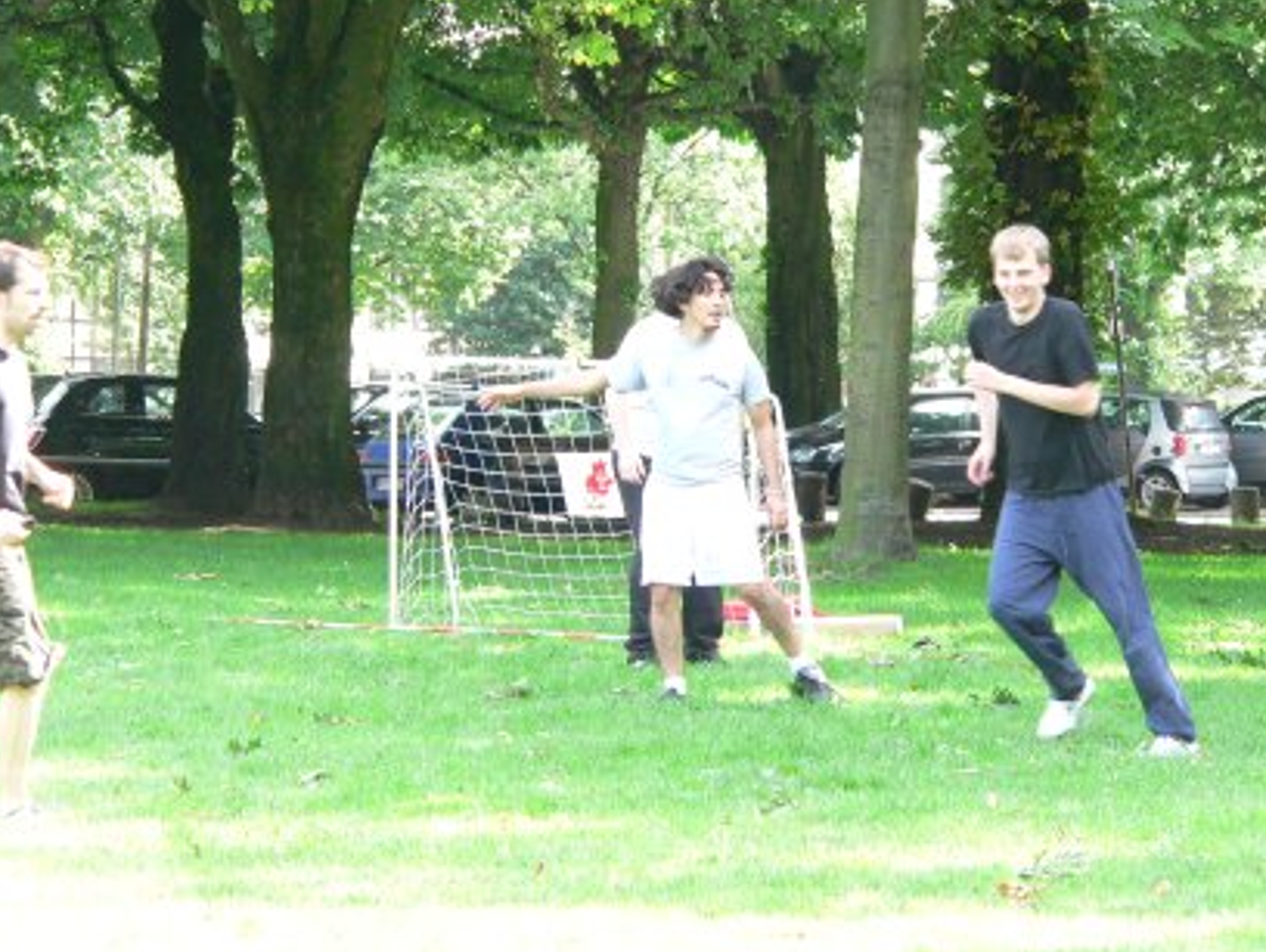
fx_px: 7543
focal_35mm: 206
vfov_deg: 7.2
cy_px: 440
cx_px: 624
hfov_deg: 9.6
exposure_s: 1/160
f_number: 4
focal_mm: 31.1
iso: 400
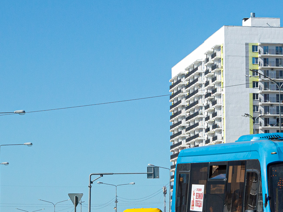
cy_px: 138
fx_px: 1079
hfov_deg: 14.7
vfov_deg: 11.2
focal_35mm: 132
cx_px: 293
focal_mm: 40
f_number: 7.1
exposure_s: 1/1000
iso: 100
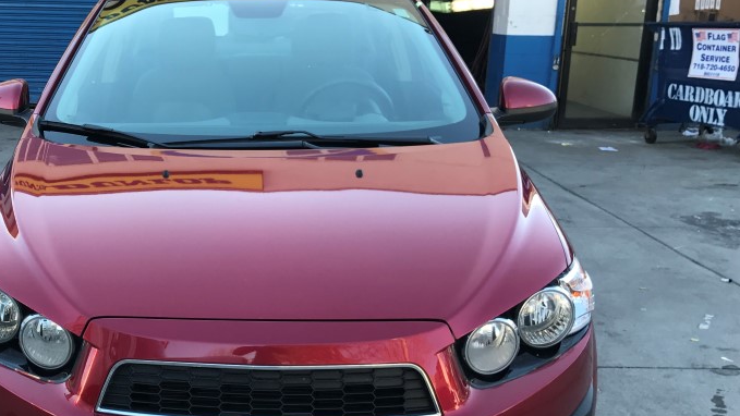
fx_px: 903
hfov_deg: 43.6
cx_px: 220
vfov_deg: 25.9
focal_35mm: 46
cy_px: 270
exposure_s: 1/199
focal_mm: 3.99
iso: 20
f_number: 1.8
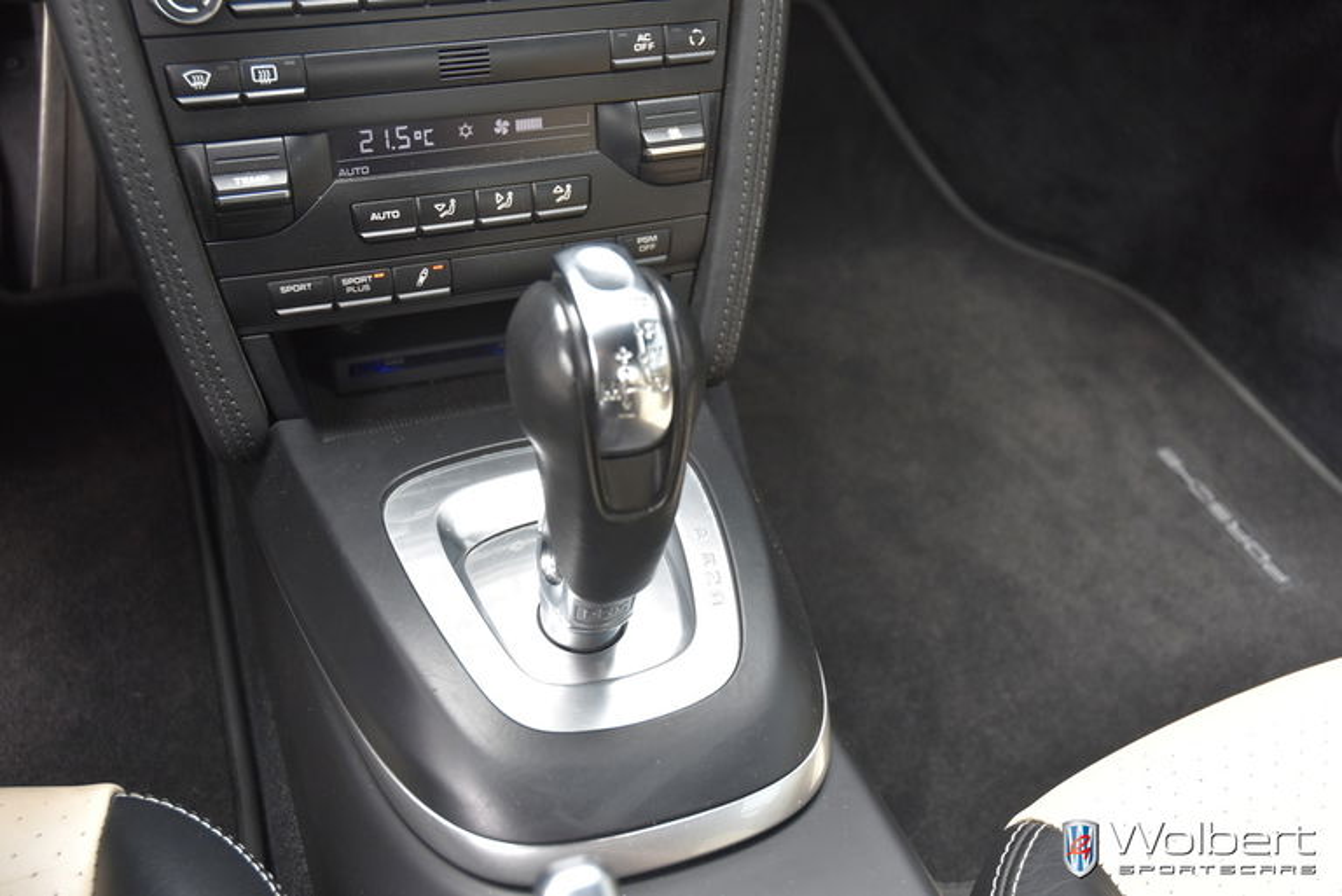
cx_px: 671
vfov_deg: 35.5
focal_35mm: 38
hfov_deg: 51.3
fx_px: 1399
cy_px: 448
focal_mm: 25
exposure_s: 1/125
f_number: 5.6
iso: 800
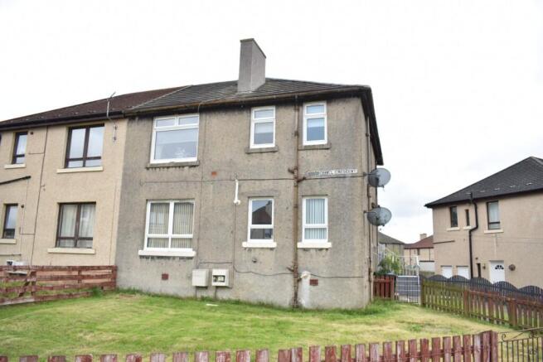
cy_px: 181
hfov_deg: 67.4
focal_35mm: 27
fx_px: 407
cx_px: 272
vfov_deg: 48.0
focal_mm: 18
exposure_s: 1/200
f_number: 4.5
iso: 100
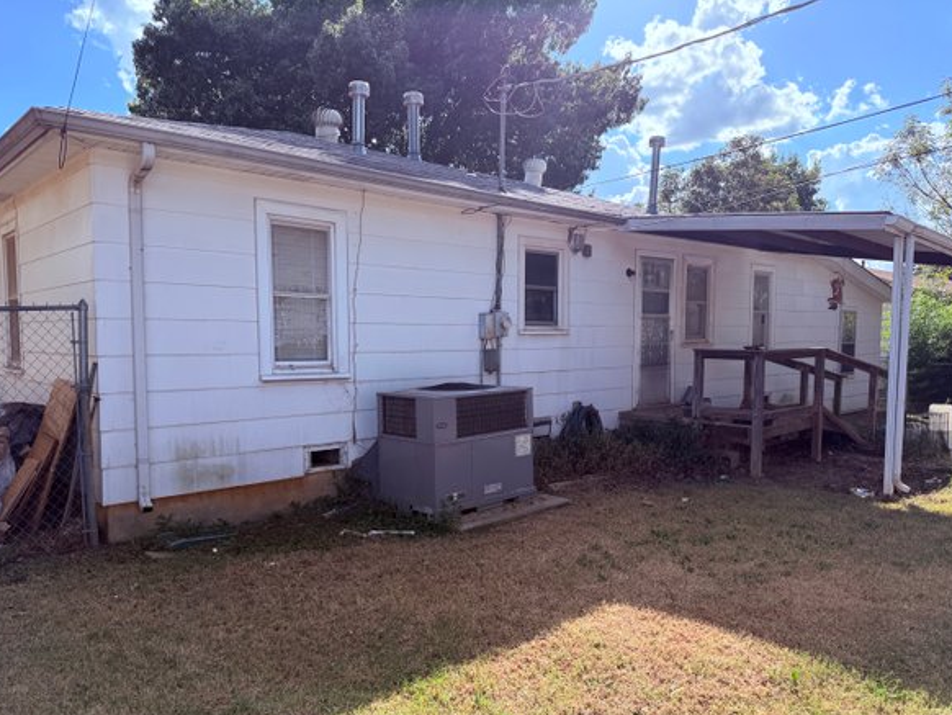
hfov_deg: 67.3
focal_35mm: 26
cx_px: 467
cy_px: 385
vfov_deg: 53.0
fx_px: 715
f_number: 1.78
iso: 100
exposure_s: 1/2703
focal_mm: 6.76
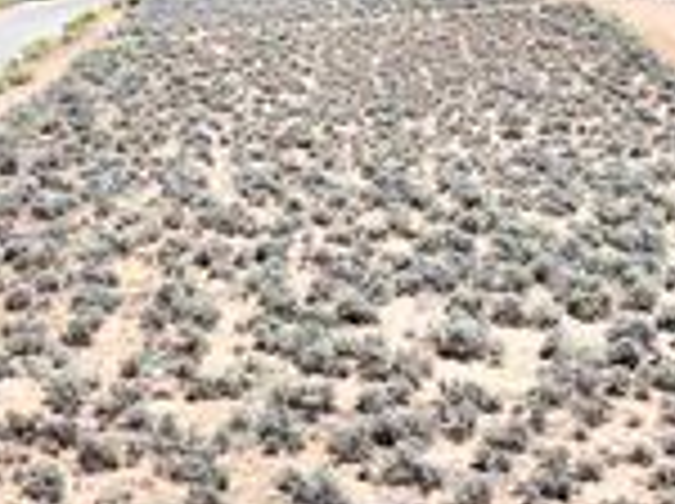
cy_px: 171
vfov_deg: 18.3
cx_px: 328
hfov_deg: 24.5
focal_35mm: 80
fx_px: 1557
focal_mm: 12.29
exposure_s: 1/2000
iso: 100
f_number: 2.8
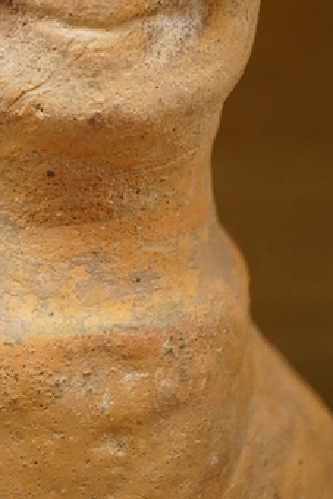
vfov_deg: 16.8
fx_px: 1649
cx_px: 88
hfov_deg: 11.5
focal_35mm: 119
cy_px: -21
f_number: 5.6
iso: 1250
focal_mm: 30
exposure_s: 1/160
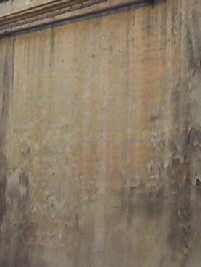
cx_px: 153
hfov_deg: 9.3
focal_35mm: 160
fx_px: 1237
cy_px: -59
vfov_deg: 12.0
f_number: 2.76
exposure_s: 1/732
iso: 100
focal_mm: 5.54
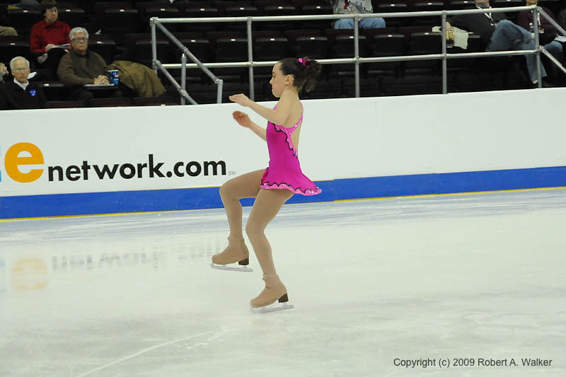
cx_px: 283
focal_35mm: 142
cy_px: 188
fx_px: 2240
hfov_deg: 14.4
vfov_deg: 9.6
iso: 3200
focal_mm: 95
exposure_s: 1/1000
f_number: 5.6
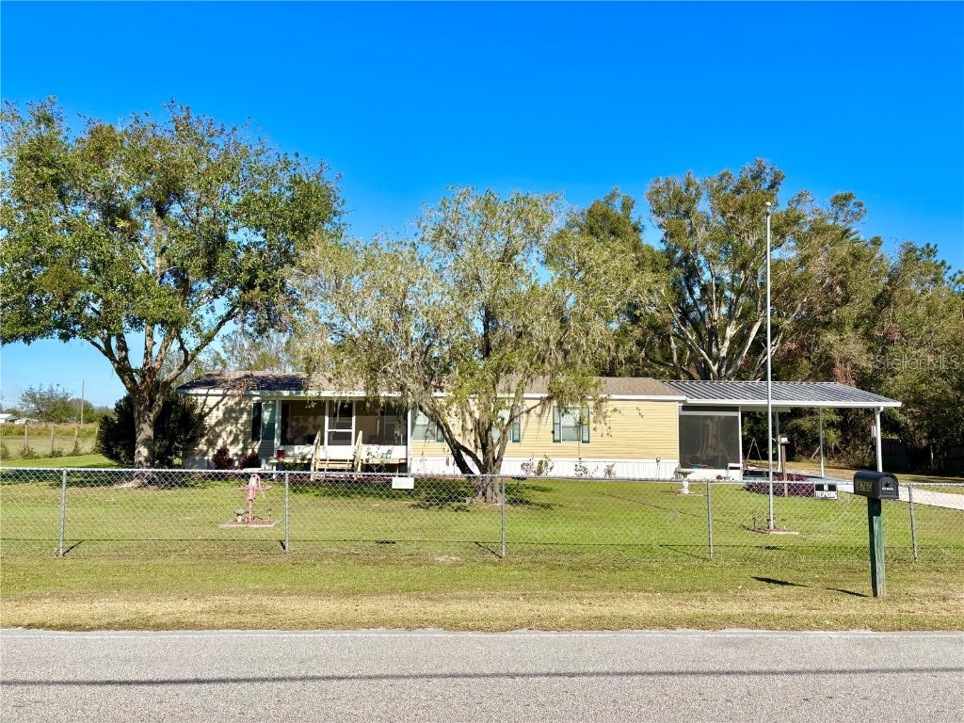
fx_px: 724
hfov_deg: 67.3
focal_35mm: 26
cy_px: 362
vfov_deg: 53.1
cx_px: 482
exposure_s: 1/3311
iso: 50
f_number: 1.6
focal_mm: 5.96
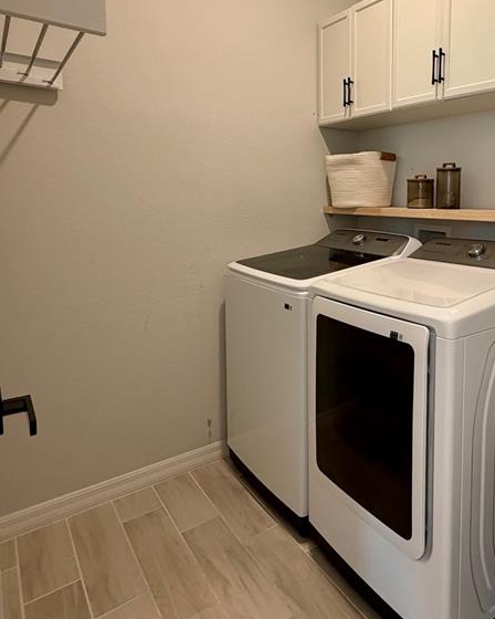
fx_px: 458
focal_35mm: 25
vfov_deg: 67.3
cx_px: 390
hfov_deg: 53.3
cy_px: 242
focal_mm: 2.22
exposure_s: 1/60
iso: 320
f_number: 2.2
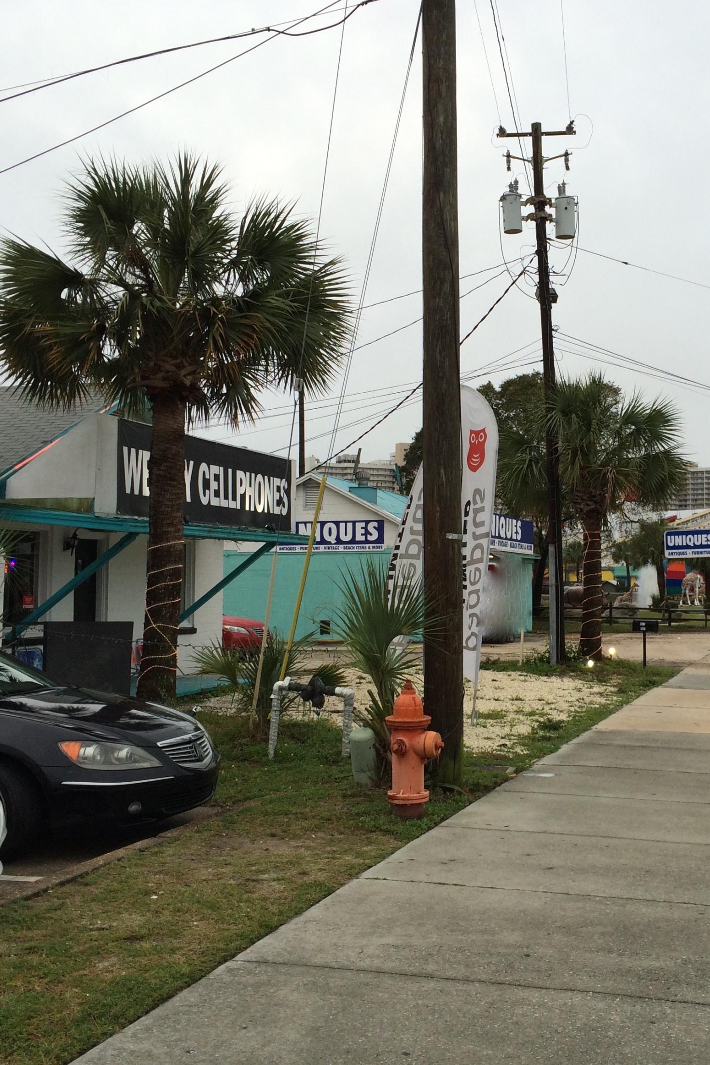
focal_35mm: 41
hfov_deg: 32.1
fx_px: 1213
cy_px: 525
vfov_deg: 47.4
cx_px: 526
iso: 32
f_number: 2.2
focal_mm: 4.15
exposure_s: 1/287
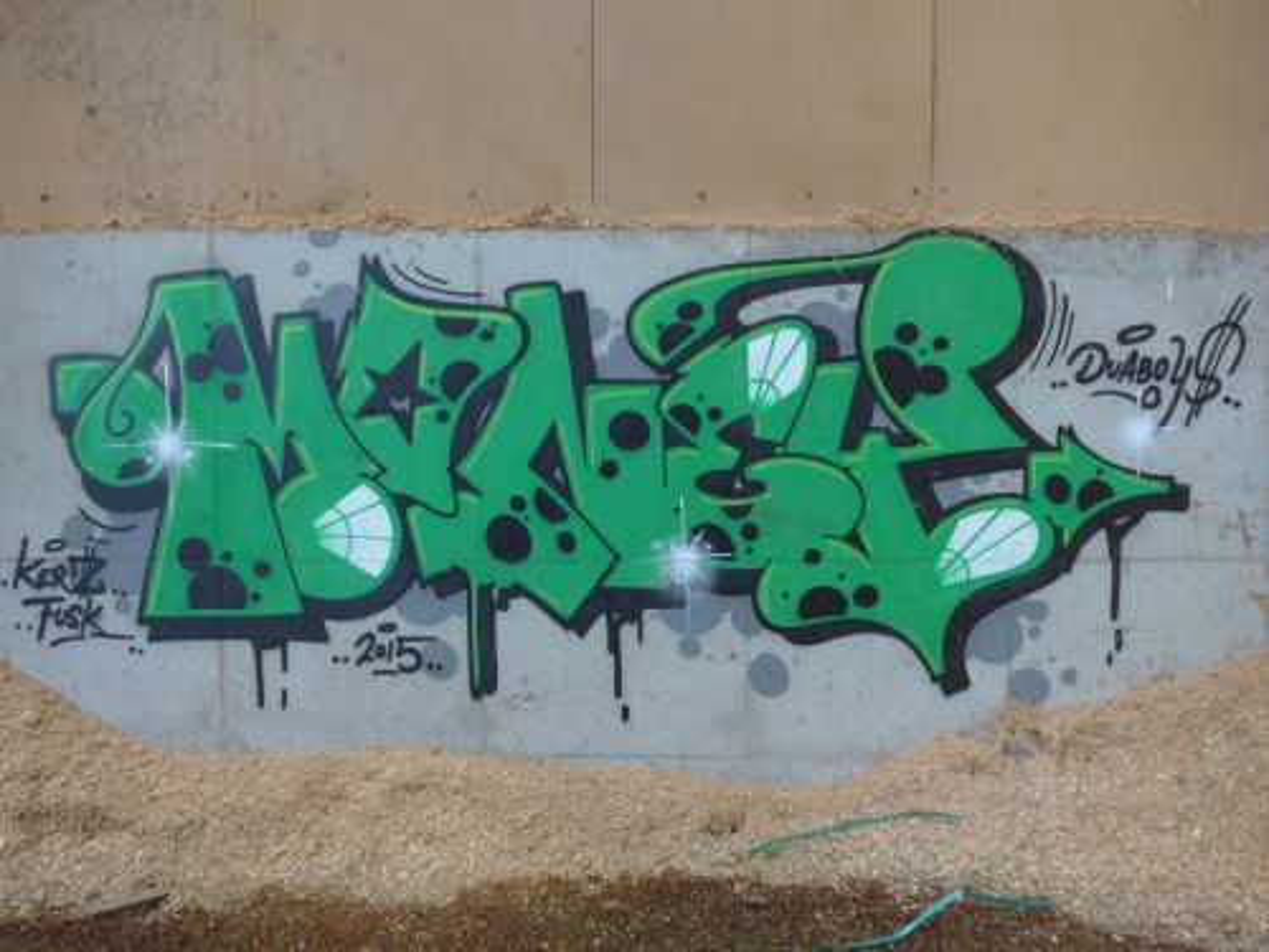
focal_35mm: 29
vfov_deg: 48.2
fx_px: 1063
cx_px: 634
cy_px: 476
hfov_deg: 61.7
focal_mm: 6
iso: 400
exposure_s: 1/50
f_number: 2
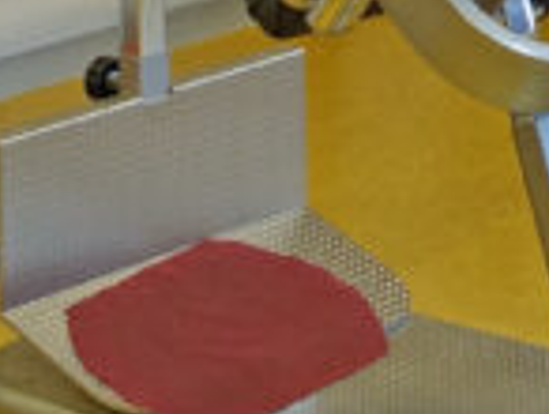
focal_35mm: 209
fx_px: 3320
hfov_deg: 8.8
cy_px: -706
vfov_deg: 6.6
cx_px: 1196
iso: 160
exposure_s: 1/40
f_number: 2.5
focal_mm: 11.45
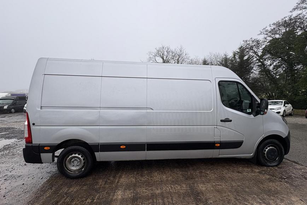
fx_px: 128
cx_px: 153
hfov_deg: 100.4
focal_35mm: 15
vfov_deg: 77.3
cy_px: 101
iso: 50
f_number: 2.2
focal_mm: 2.22
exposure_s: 1/99
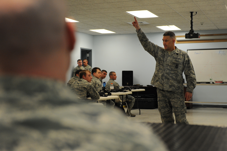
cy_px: 74
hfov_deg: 43.6
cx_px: 115
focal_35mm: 45
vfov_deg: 29.8
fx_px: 284
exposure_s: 1/800
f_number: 2.8
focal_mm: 44
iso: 1600
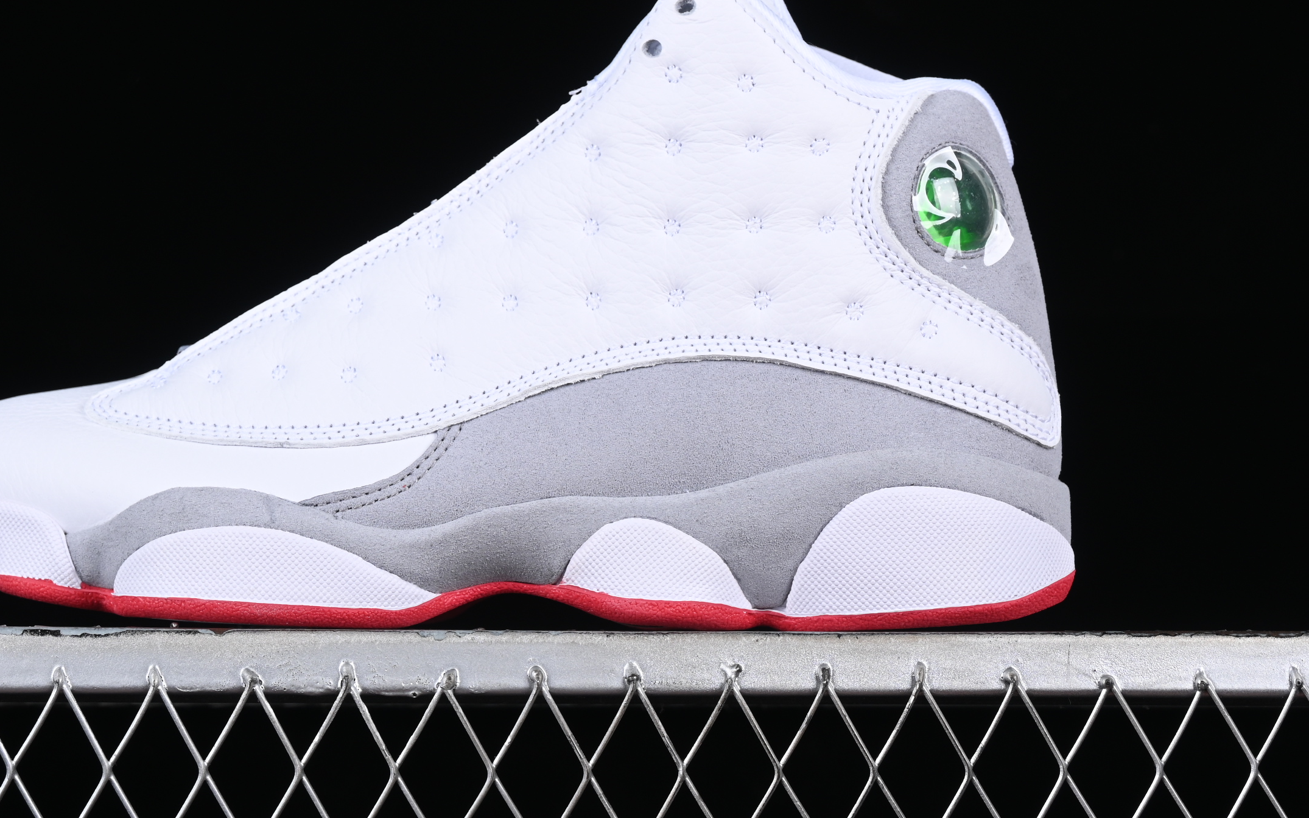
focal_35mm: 99
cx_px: 480
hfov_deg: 21.0
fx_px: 3531
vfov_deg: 13.2
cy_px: 284
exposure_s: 1/125
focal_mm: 50
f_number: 8
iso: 160
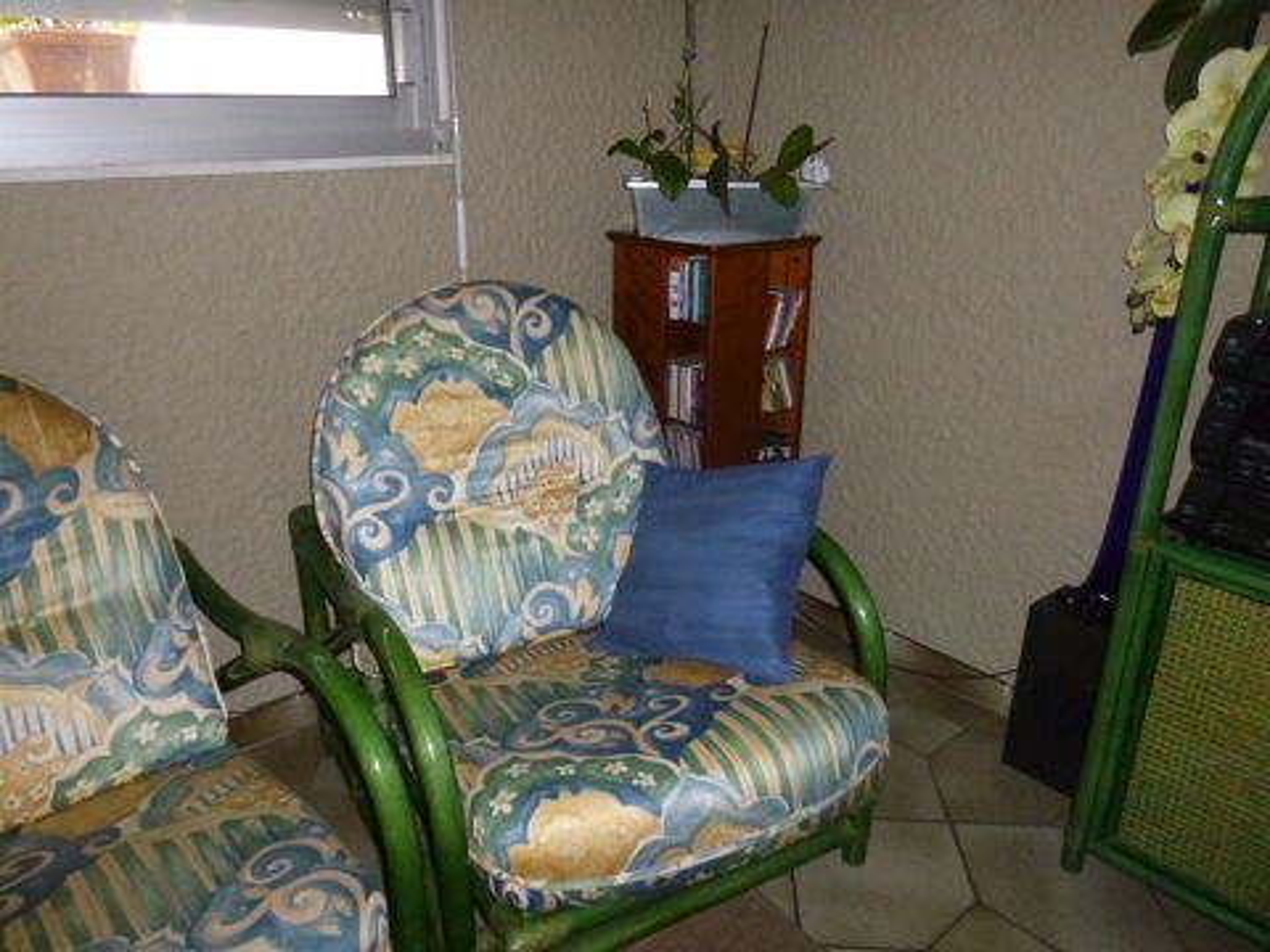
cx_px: 635
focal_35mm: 25
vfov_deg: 54.9
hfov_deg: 69.4
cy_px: 476
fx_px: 917
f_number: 3.1
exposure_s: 1/60
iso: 400
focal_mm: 4.5
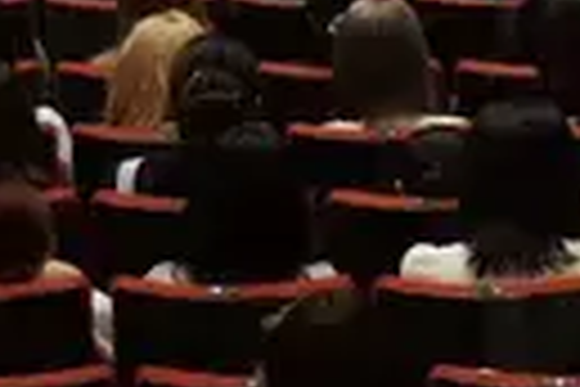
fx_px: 4511
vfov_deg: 4.8
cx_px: 638
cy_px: -342
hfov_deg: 7.3
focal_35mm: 280
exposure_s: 1/50
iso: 6400
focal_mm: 40
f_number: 5
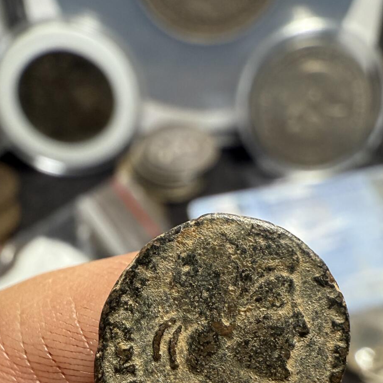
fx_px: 526
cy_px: 330
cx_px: 219
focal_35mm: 42
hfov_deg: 39.9
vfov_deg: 37.9
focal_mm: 2.22
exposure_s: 1/99
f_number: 2.2
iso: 200
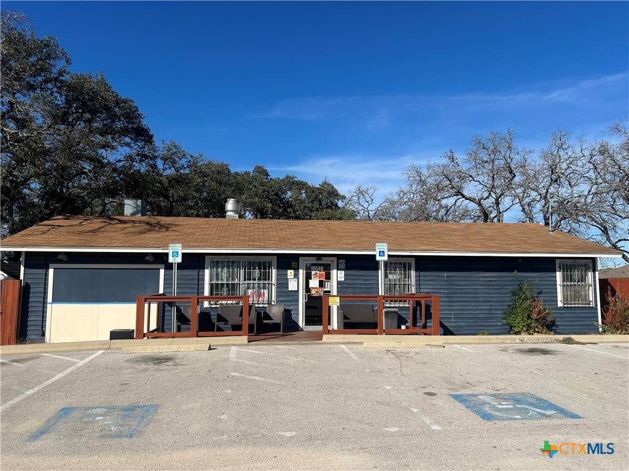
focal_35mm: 26
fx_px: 472
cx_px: 314
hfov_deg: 67.3
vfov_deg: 53.1
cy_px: 236
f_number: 1.5
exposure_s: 1/6211
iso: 50
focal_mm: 5.7
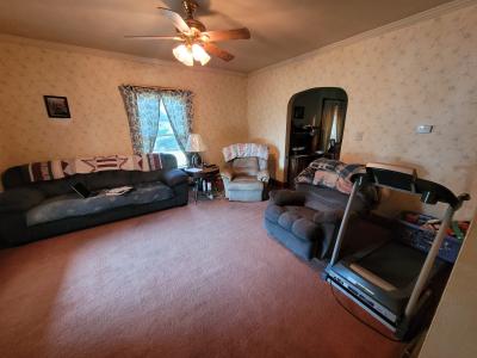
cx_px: 238
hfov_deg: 106.2
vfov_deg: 89.9
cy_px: 179
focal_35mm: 13
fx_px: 179
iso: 320
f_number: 2.2
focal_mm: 1.74
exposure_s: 1/30
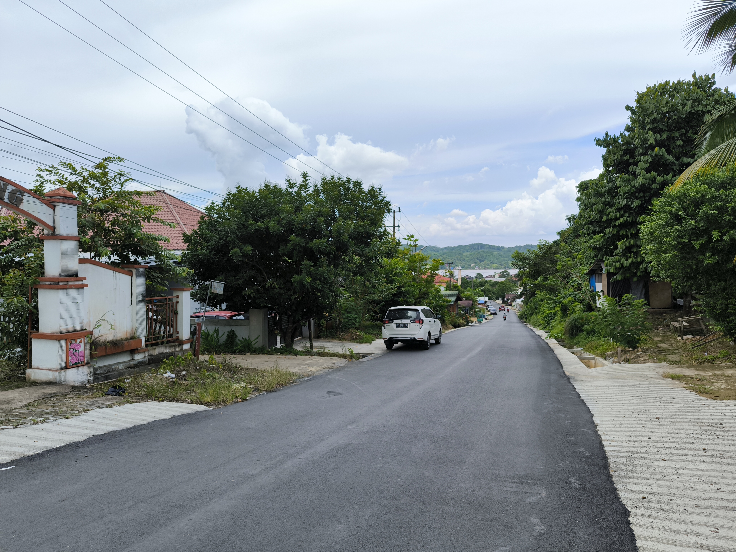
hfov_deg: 71.6
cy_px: 276
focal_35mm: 24
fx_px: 510
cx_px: 368
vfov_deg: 56.8
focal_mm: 6.92
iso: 50
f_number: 1.9
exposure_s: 1/1387
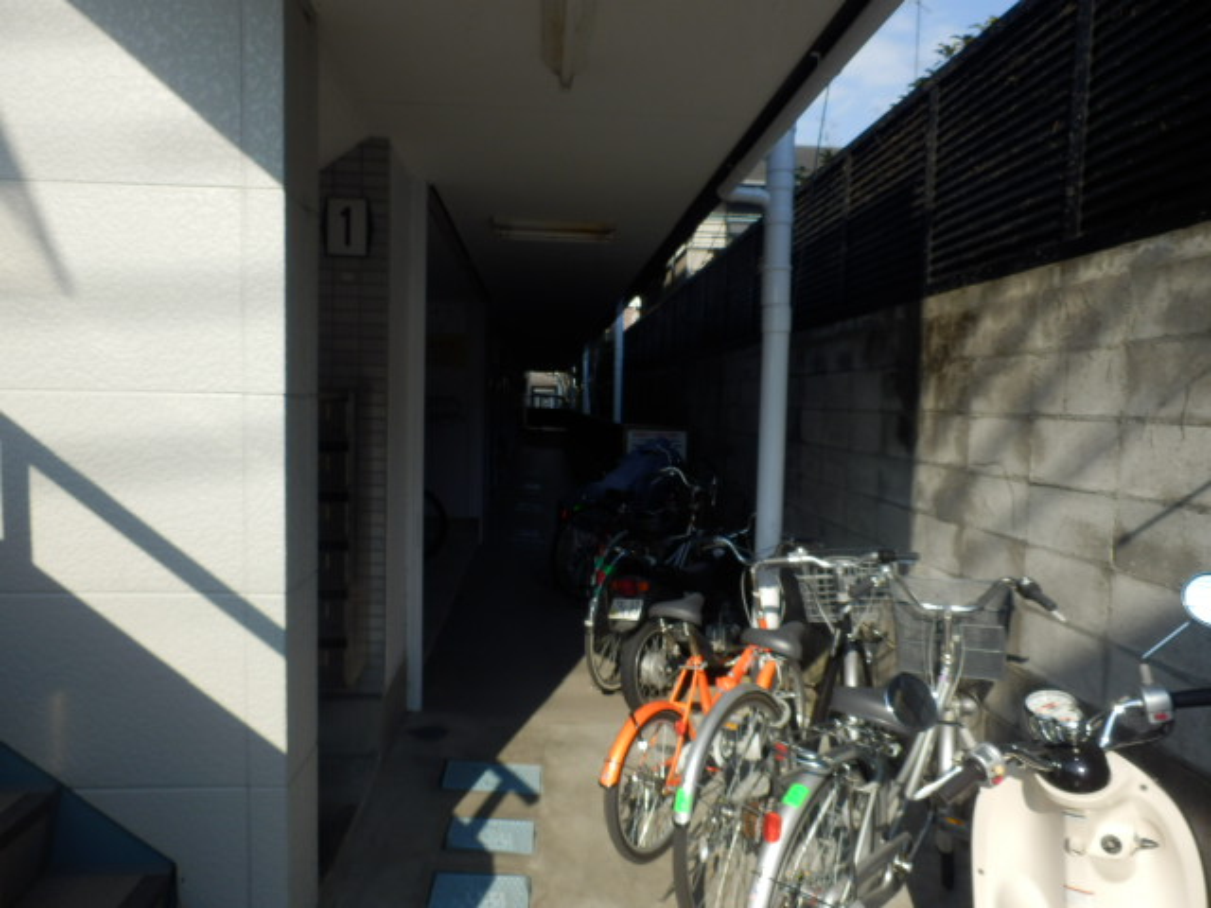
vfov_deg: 56.8
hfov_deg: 71.6
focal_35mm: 24
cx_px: 606
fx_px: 840
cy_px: 454
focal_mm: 4.2
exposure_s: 1/125
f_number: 7.9
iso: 80
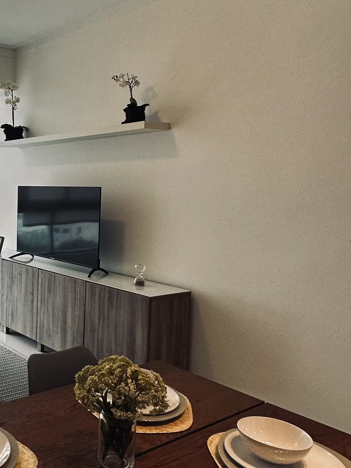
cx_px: -12
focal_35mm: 35
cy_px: 236
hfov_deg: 36.0
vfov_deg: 52.6
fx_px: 473
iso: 80
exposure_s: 1/121
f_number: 2.2
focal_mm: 2.22
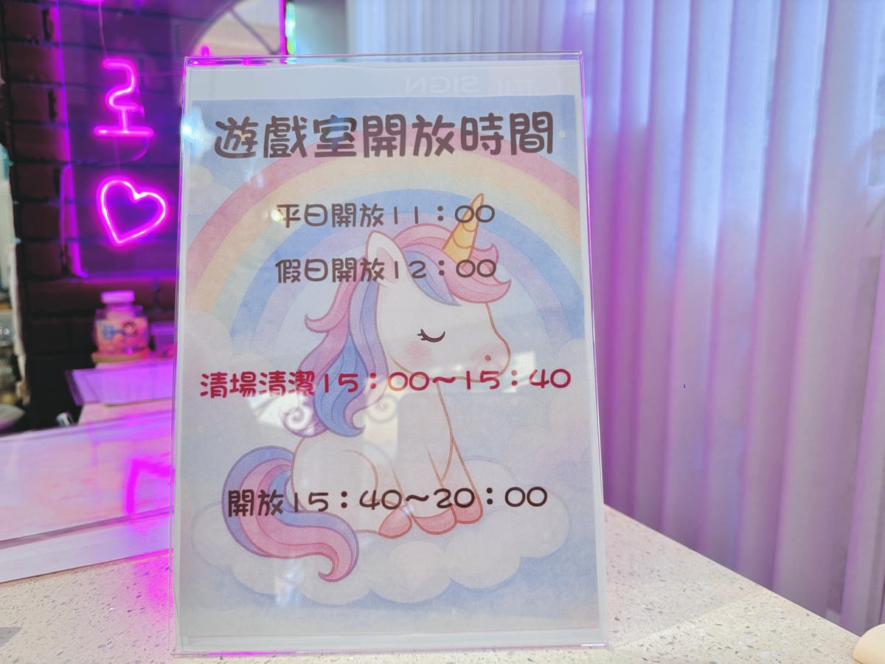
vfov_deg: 56.8
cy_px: 332
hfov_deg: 71.6
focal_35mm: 24
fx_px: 614
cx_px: 442
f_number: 1.78
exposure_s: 1/60
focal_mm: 6.76
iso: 160
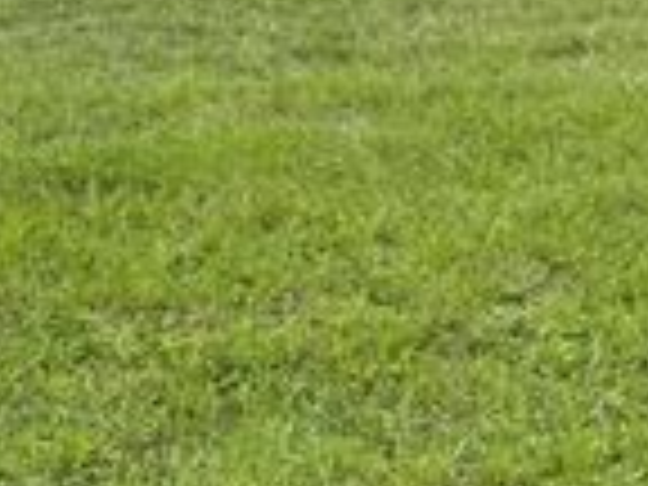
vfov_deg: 14.9
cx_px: 495
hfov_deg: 21.6
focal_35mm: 90
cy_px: -308
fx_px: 1685
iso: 32
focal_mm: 5.1
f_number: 1.6
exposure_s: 1/1642
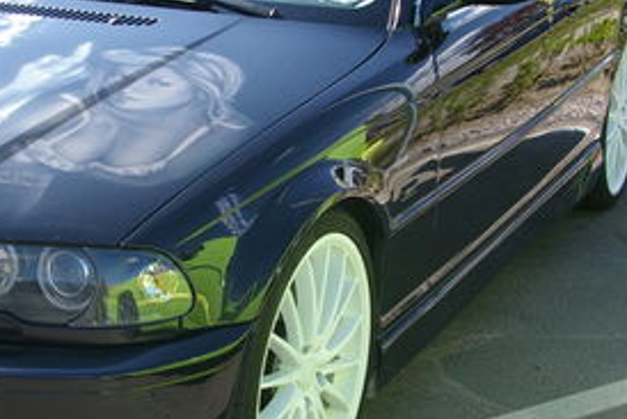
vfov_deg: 16.3
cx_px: 169
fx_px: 1464
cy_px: 176
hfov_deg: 24.0
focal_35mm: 84
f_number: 7.1
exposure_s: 1/200
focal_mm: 24
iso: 200
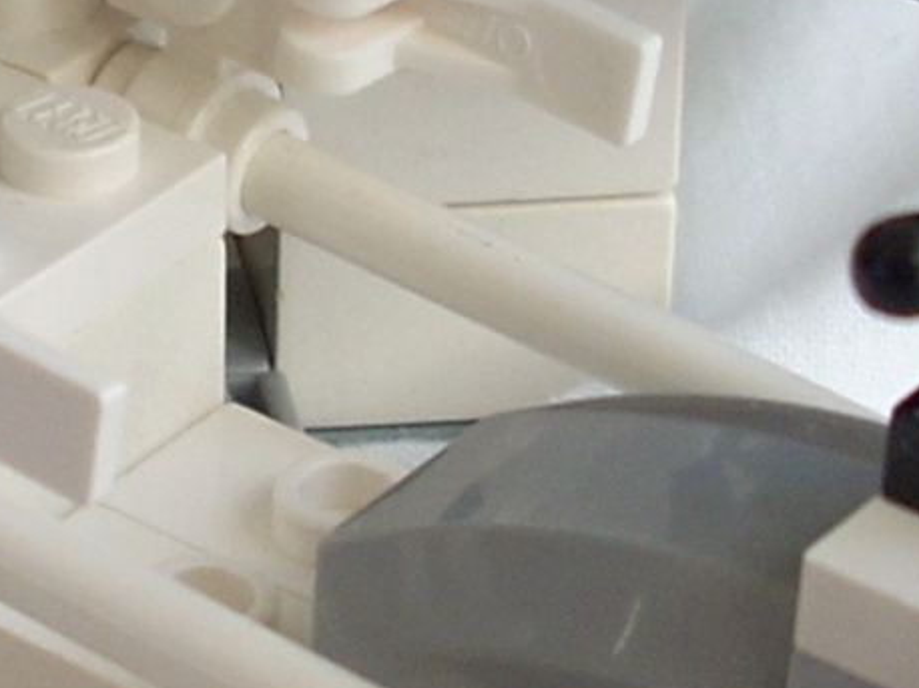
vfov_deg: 7.2
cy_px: 108
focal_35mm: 207
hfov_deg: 9.5
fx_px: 5493
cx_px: 78
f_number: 2.8
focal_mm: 6.2
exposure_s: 1/37.2
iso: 64
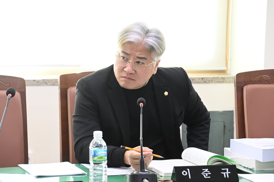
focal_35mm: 150
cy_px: 91
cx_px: 137
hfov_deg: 13.7
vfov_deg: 9.1
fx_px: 1141
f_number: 7.1
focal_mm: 100
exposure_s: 1/200
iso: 3200
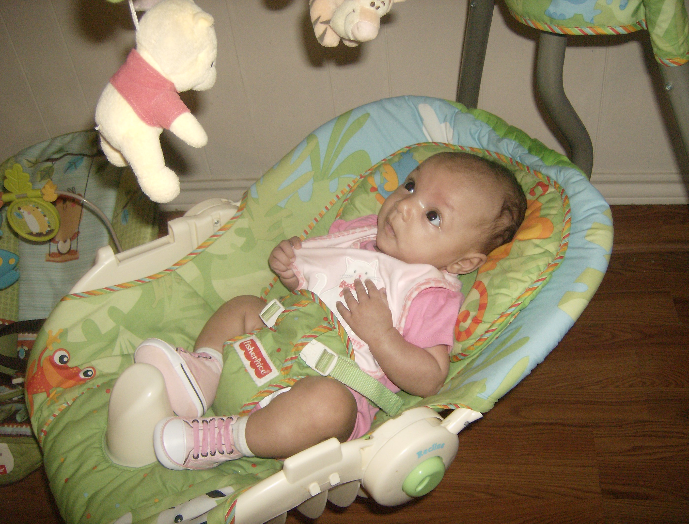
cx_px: 344
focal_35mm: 36
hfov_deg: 51.1
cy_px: 262
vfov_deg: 40.0
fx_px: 720
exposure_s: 1/60
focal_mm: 6
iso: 200
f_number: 2.8
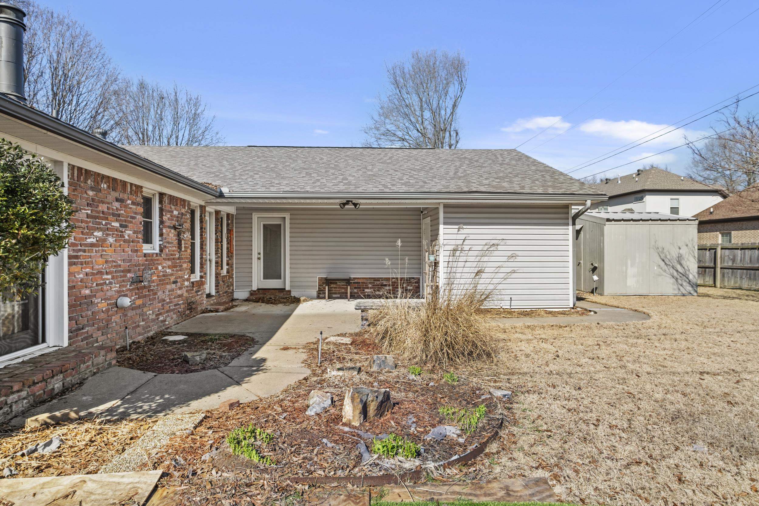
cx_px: 380
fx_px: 401
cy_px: 253
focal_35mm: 19
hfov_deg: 86.9
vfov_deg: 64.6
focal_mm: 12.6
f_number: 10
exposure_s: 1/25
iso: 200
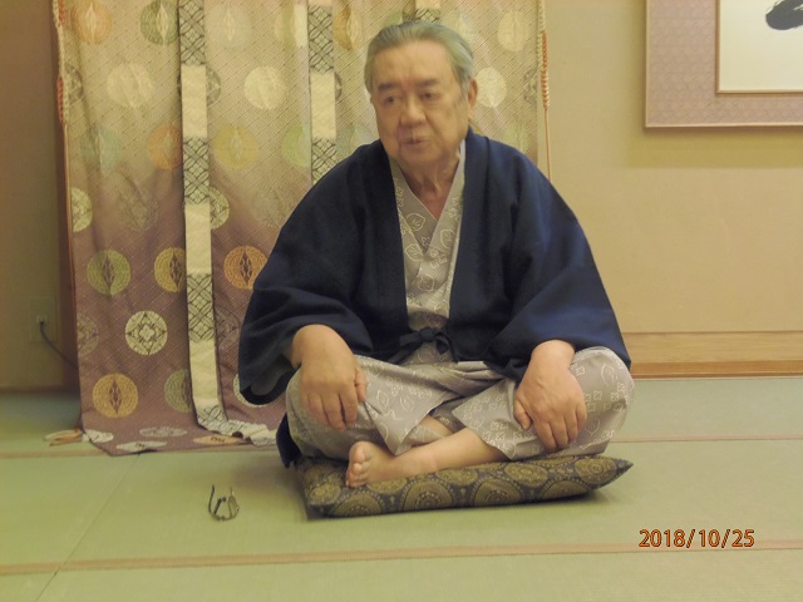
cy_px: 301
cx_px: 402
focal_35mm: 56
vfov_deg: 26.1
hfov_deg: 34.3
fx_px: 1299
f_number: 3.9
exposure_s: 1/3
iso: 200
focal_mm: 10.4
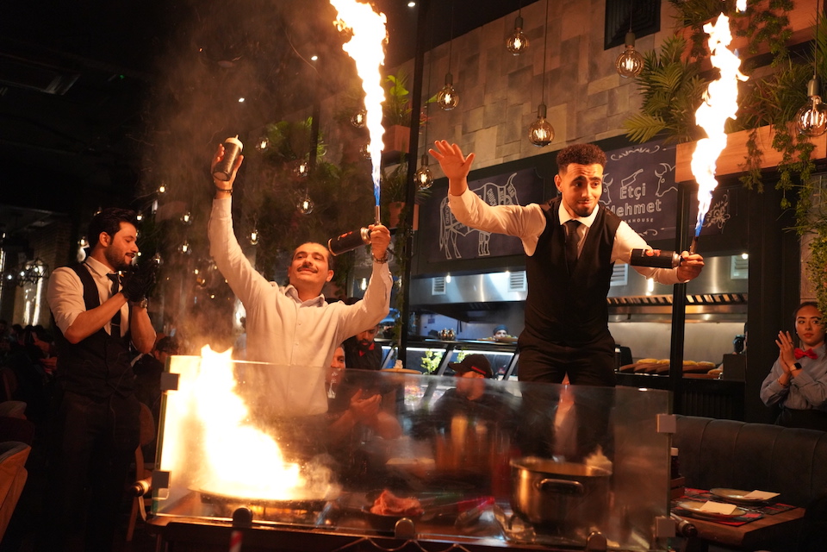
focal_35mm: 35
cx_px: 414
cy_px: 276
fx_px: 804
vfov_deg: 37.9
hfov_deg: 54.4
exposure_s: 1/160
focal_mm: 35
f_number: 4
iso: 4000
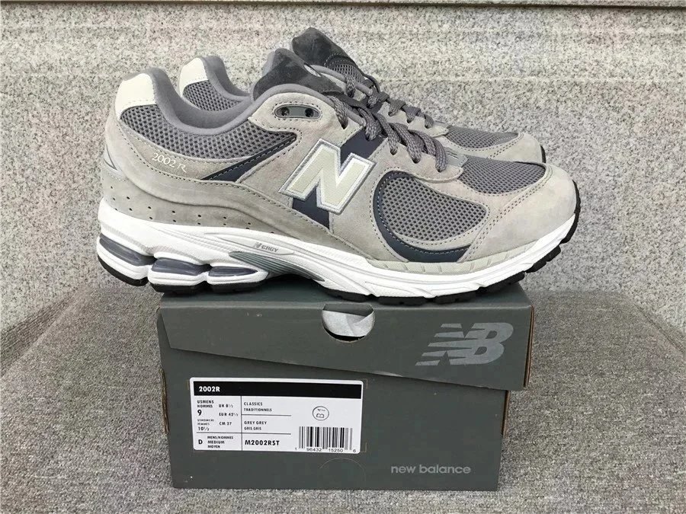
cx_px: 343
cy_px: 257
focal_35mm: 31
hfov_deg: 58.4
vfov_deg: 45.4
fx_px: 614
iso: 25
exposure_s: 1/100
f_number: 2.4
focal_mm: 3.3
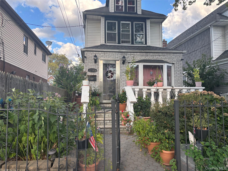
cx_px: 114
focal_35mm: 26
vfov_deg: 53.1
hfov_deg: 67.3
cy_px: 86
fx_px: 171
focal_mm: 5.96
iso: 50
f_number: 1.6
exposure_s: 1/584
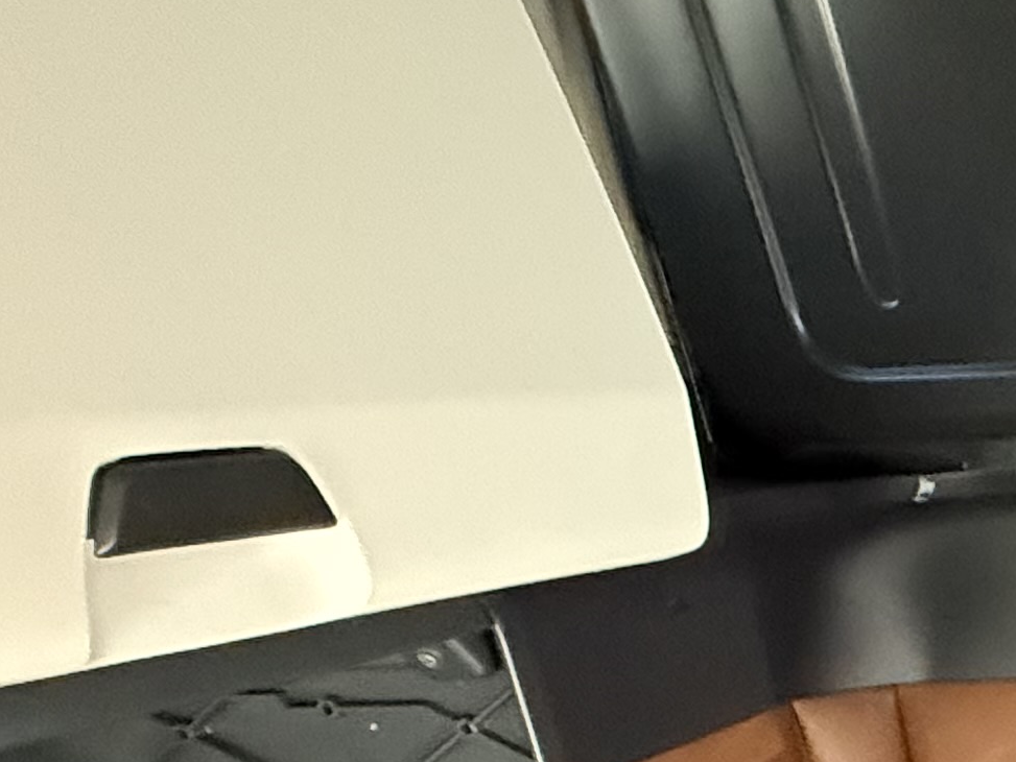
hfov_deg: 22.6
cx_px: 1736
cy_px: 1264
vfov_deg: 20.2
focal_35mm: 58
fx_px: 1703
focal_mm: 2.22
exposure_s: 1/60
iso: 1000
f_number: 2.2
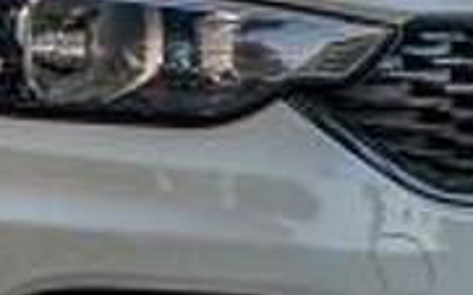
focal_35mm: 251
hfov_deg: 8.1
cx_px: 828
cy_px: -52
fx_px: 3240
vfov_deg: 5.2
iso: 100
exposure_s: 1/400
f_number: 1.8
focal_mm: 35
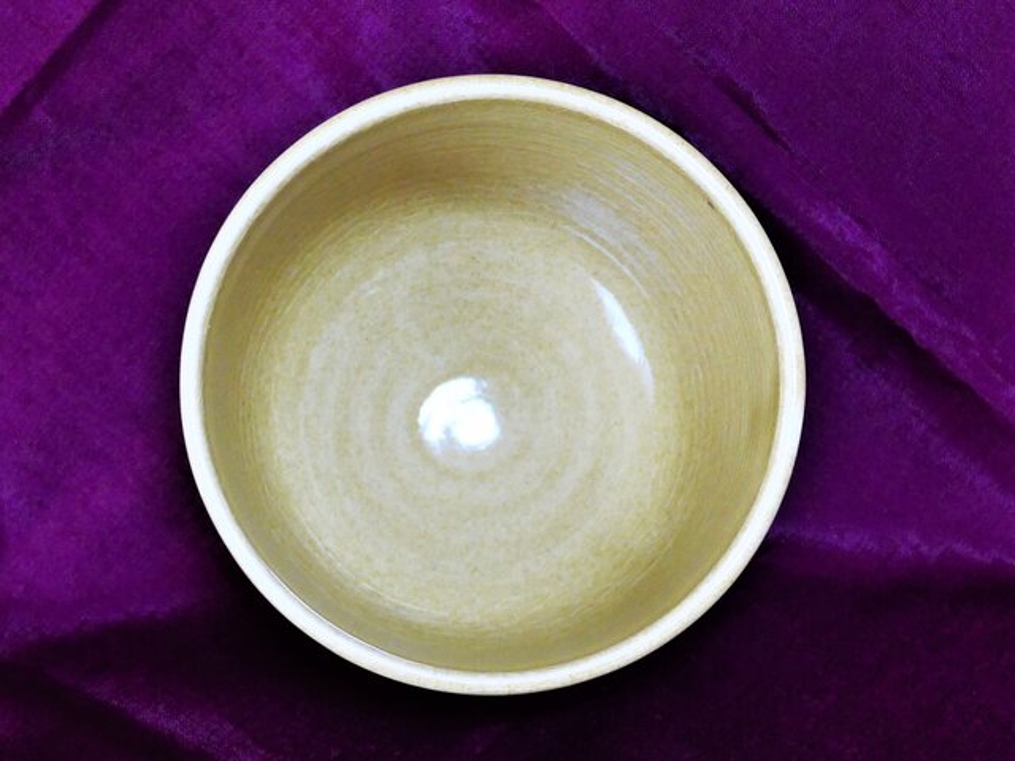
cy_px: 380
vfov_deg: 27.5
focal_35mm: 53
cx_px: 508
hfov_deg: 36.2
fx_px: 1554
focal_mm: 19
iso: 1250
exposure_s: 1/60
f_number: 4.3
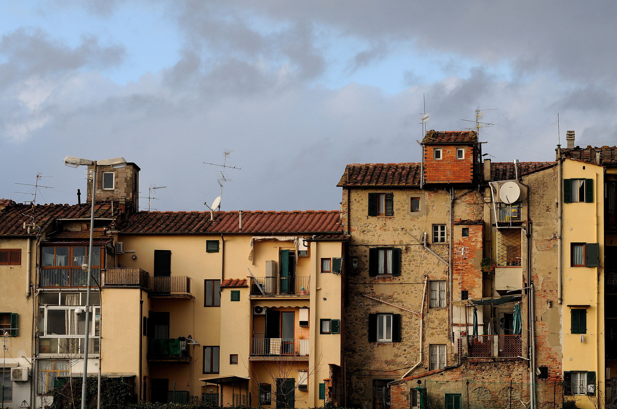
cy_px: 204
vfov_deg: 10.7
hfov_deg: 16.1
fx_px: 2182
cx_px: 308
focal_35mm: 128
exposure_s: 1/160
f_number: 8
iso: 200
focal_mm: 85
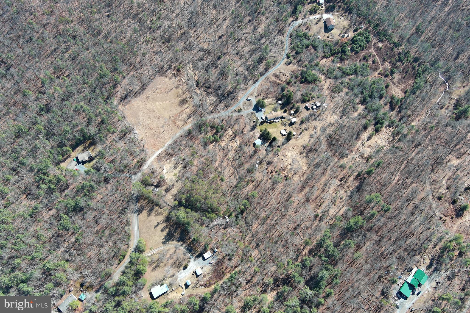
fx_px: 379
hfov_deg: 63.7
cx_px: 235
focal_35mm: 29
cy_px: 156
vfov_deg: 45.0
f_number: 2.8
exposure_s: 1/392
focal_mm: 10.57
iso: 100
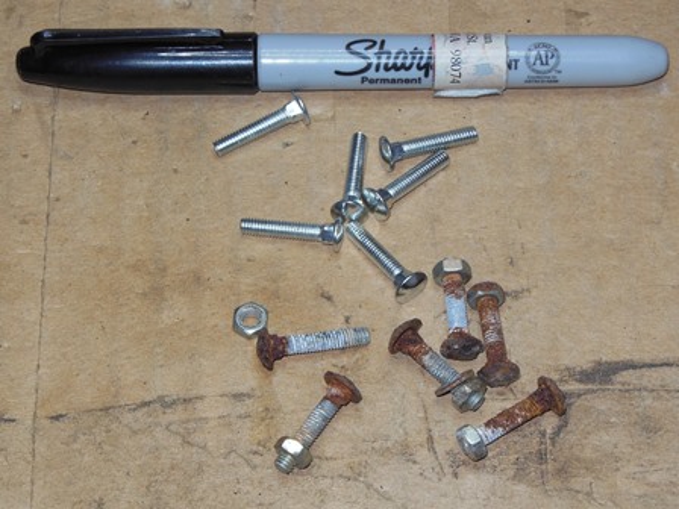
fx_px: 1707
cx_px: 340
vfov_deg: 17.0
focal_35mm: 87
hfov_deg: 22.5
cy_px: 254
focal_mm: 15.5
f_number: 4.6
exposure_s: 1/60
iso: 125
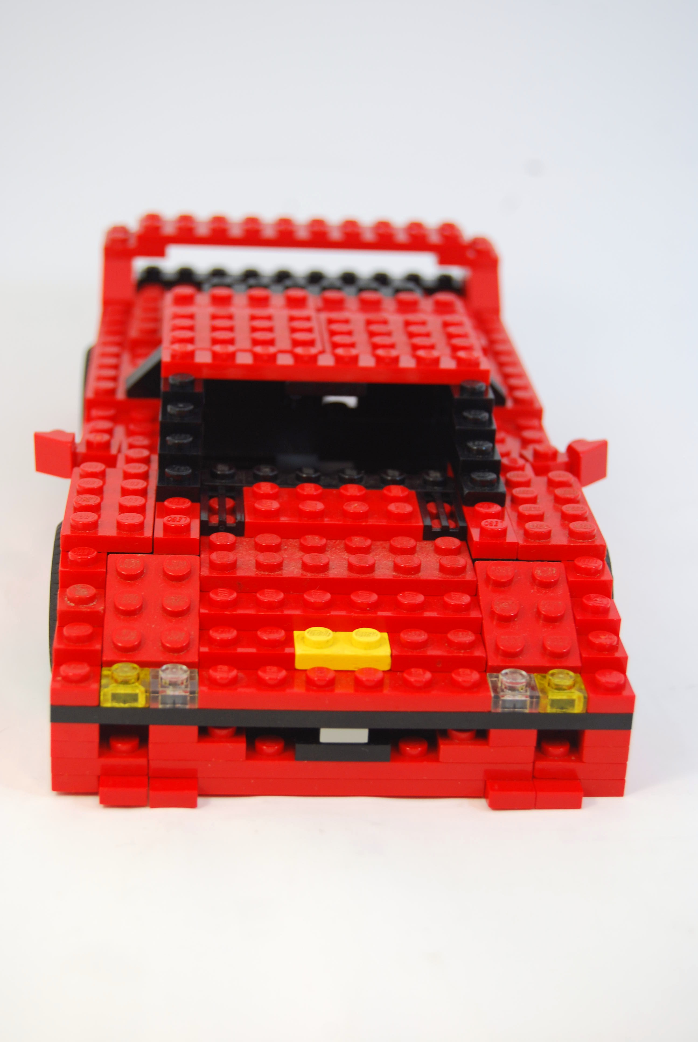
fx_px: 2001
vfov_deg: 29.2
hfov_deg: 19.8
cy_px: 521
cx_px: 349
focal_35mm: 69
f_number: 6.3
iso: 200
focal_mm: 46
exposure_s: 1/60
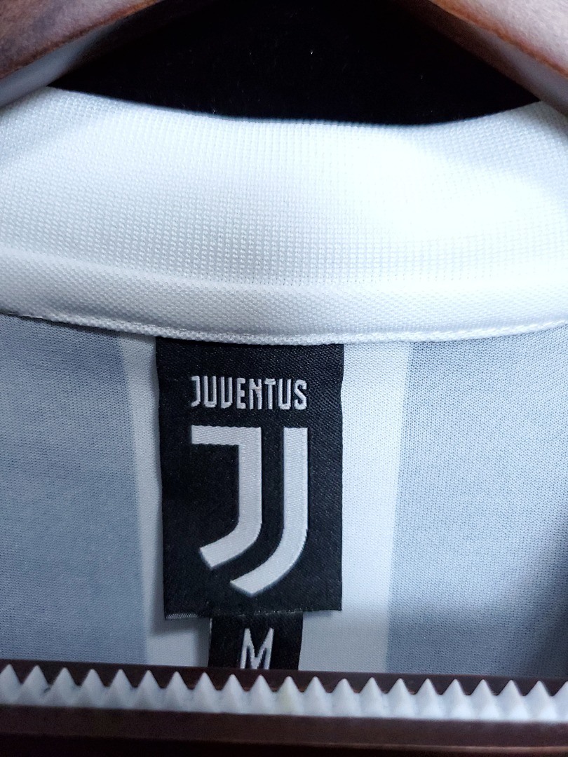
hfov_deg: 53.1
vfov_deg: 67.3
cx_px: 284
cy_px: 378
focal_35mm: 26
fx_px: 569
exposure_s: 1/60
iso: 500
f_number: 1.5
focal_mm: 4.3
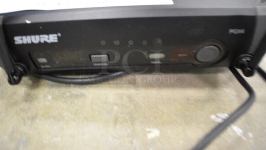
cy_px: 61
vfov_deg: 40.0
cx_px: 131
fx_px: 205
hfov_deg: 66.1
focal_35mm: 29
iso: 3200
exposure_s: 1/60
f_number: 3.5
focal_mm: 18
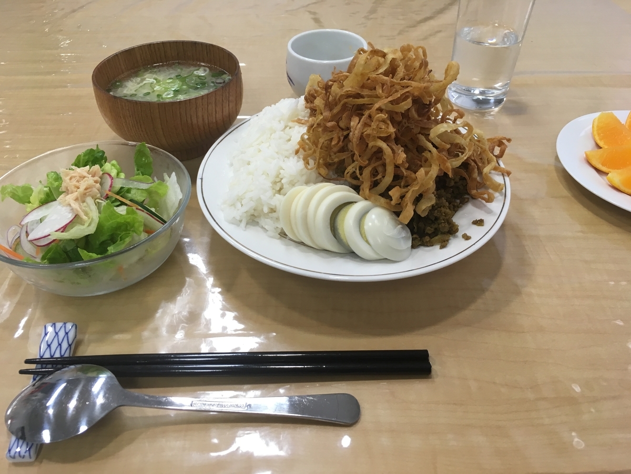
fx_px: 529
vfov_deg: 48.2
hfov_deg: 61.7
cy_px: 237
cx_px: 316
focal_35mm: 29
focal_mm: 4.15
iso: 64
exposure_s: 1/30
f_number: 2.2
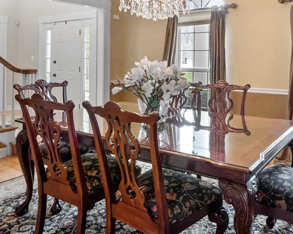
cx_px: 196
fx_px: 269
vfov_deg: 45.7
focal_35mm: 31
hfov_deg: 55.9
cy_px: 63
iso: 400
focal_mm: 8
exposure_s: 1/1.25
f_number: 8
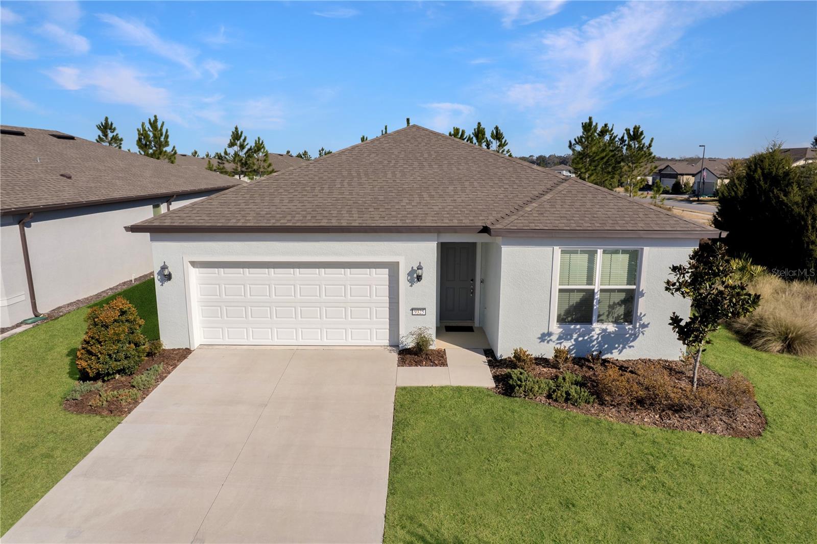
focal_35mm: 22
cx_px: 408
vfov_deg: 57.2
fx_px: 499
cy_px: 272
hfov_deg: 78.6
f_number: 2.8
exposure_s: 1/4000
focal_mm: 8.38
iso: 140
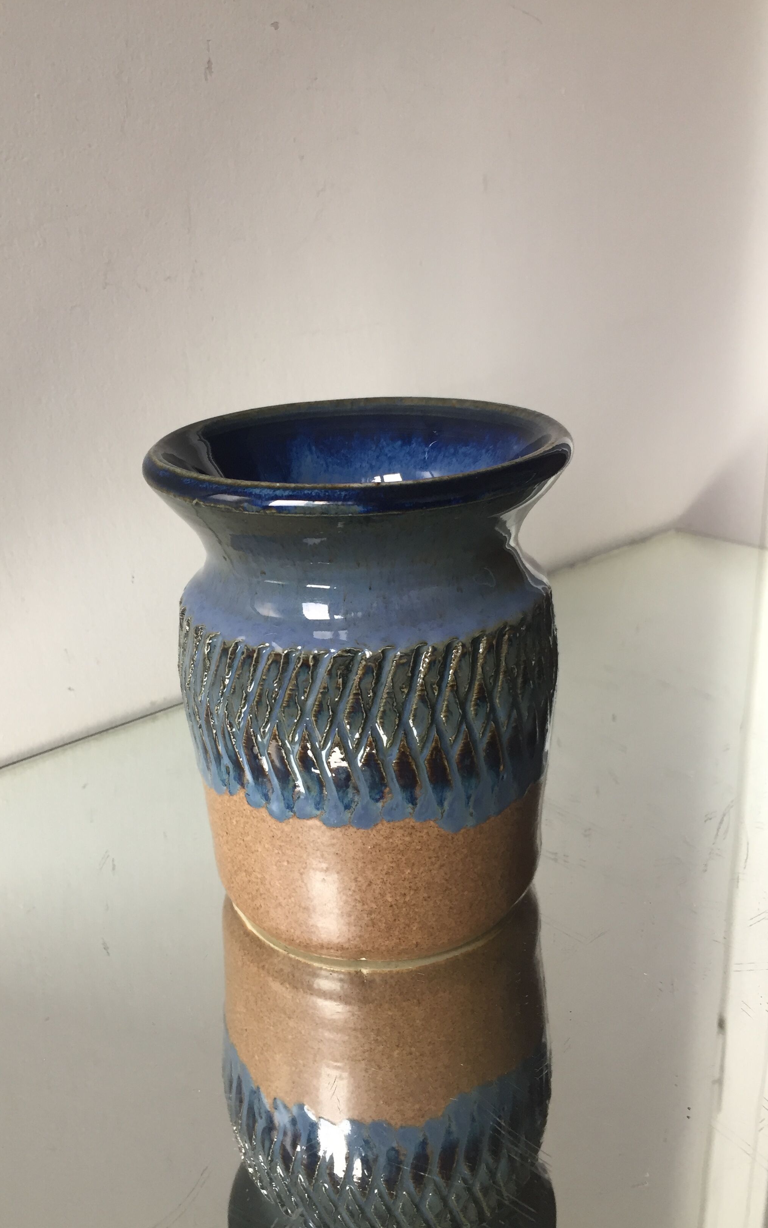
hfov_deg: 40.5
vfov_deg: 61.2
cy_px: 616
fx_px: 1038
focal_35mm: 31
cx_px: 324
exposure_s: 1/33
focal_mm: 4.15
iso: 40
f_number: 2.2
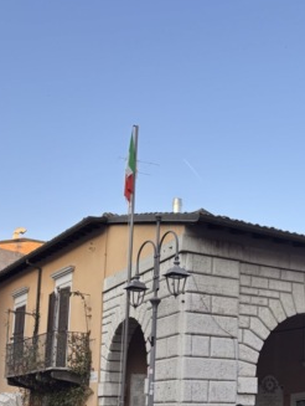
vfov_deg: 34.3
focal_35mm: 54
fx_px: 633
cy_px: 332
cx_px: 278
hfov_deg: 26.2
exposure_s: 1/662
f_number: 1.6
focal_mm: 5.96
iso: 50
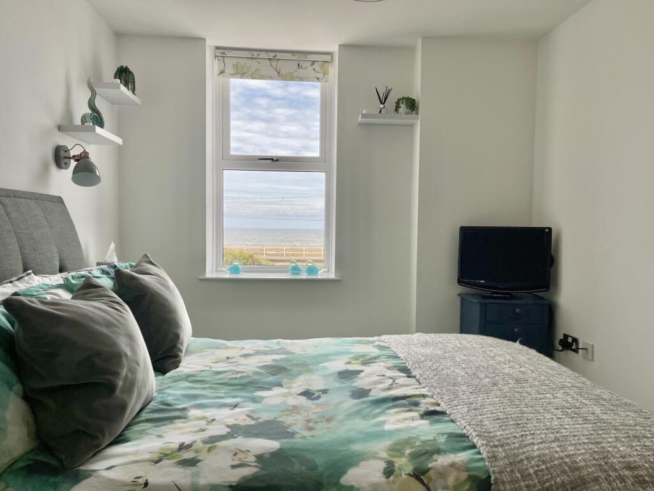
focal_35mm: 25
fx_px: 472
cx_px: 327
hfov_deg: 69.4
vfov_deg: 54.9
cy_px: 246
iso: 32
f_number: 1.6
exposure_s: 1/1597
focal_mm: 5.1
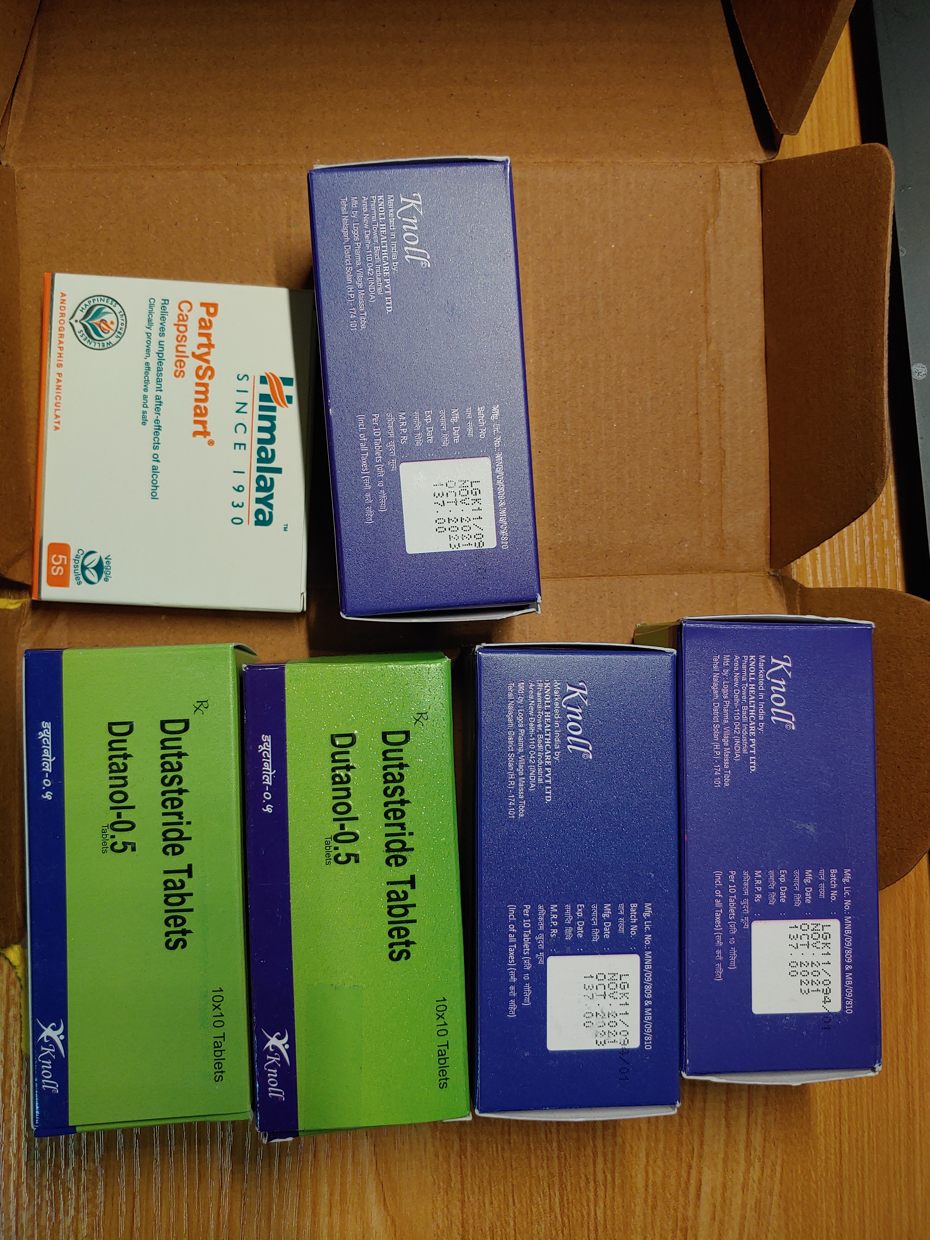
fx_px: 896
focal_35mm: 25
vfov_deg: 69.4
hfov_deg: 54.9
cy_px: 620
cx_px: 465
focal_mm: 4.23
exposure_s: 1/120
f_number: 1.5
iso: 50
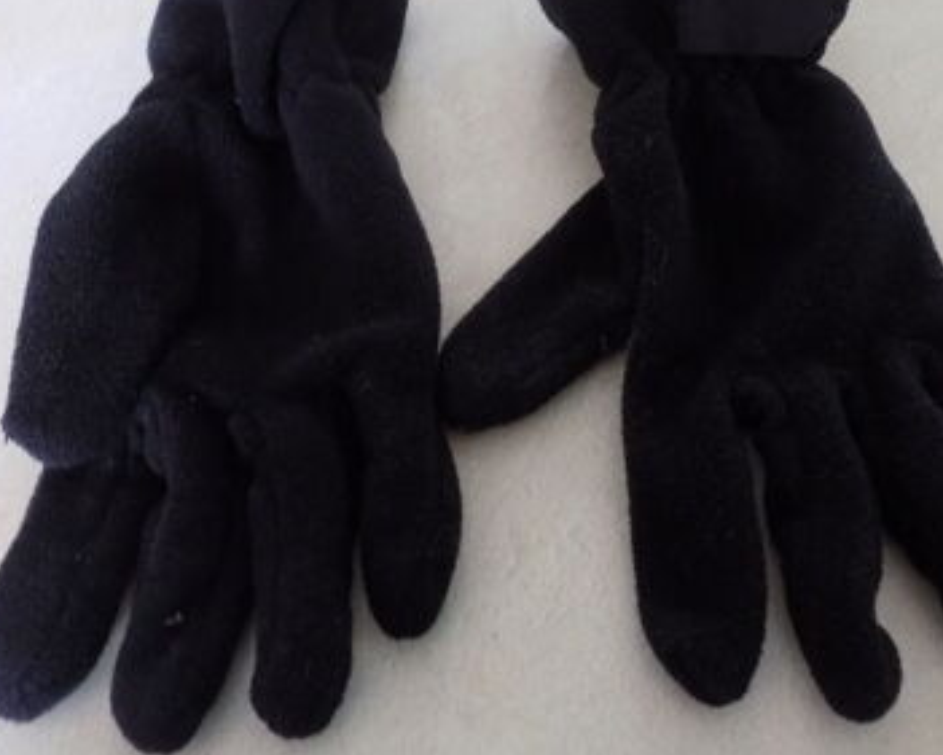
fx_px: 1005
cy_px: 296
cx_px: 524
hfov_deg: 50.2
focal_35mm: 36
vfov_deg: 41.0
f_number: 3.2
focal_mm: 4.8
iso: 400
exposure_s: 1/20
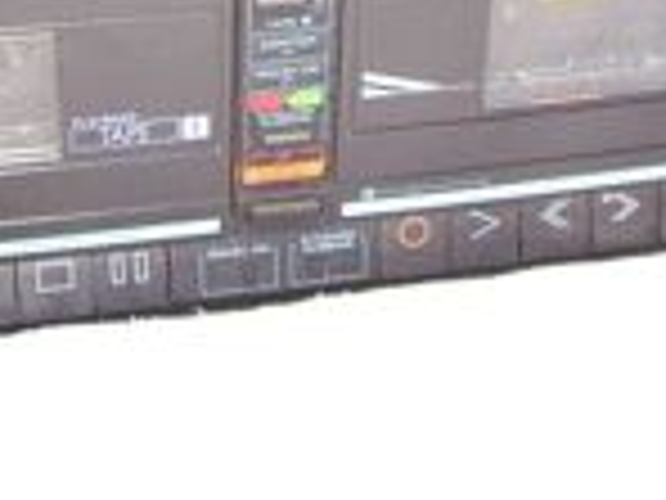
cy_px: -279
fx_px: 2116
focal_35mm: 110
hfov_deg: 17.9
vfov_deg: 12.7
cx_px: 351
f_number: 2.7
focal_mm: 5.6
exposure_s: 1/60
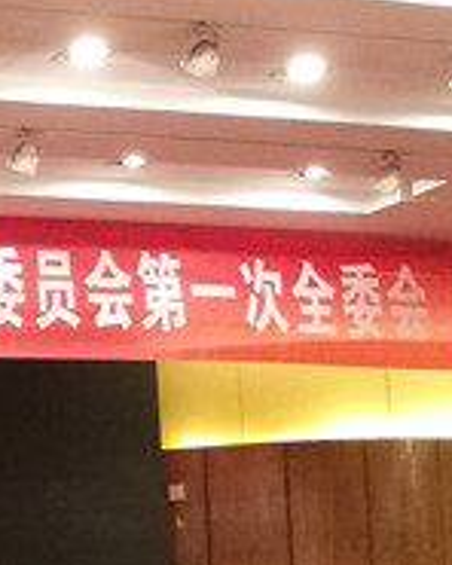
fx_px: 2174
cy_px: 562
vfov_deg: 14.6
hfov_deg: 11.3
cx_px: -263
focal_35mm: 130
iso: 400
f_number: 2.2
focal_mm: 4.5
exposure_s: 1/25
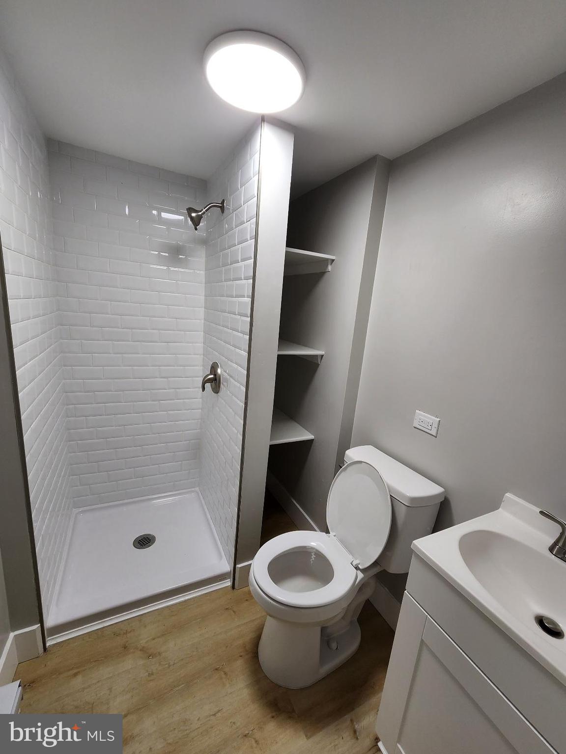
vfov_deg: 106.2
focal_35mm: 13
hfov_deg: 89.9
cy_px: 377
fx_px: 283
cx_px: 283
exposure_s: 1/60.2
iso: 50
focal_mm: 2.2
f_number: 2.2
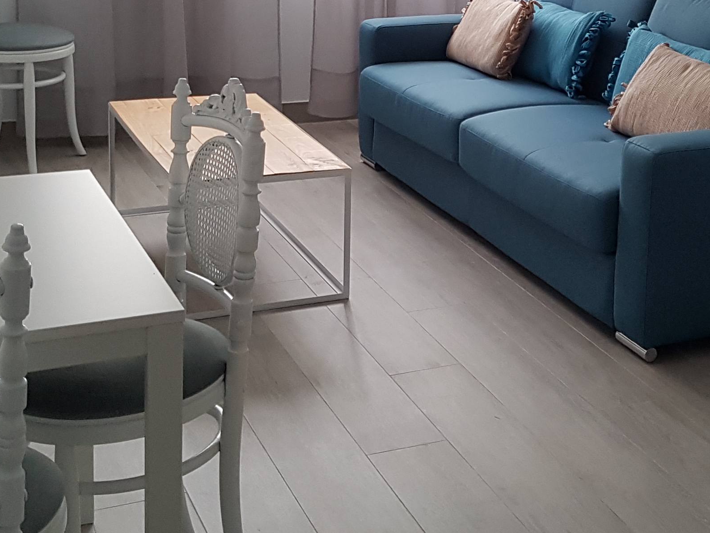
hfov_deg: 29.0
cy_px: 45
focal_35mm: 66
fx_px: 1354
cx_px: 524
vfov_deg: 21.7
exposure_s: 1/60
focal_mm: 4.2
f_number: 1.7
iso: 160
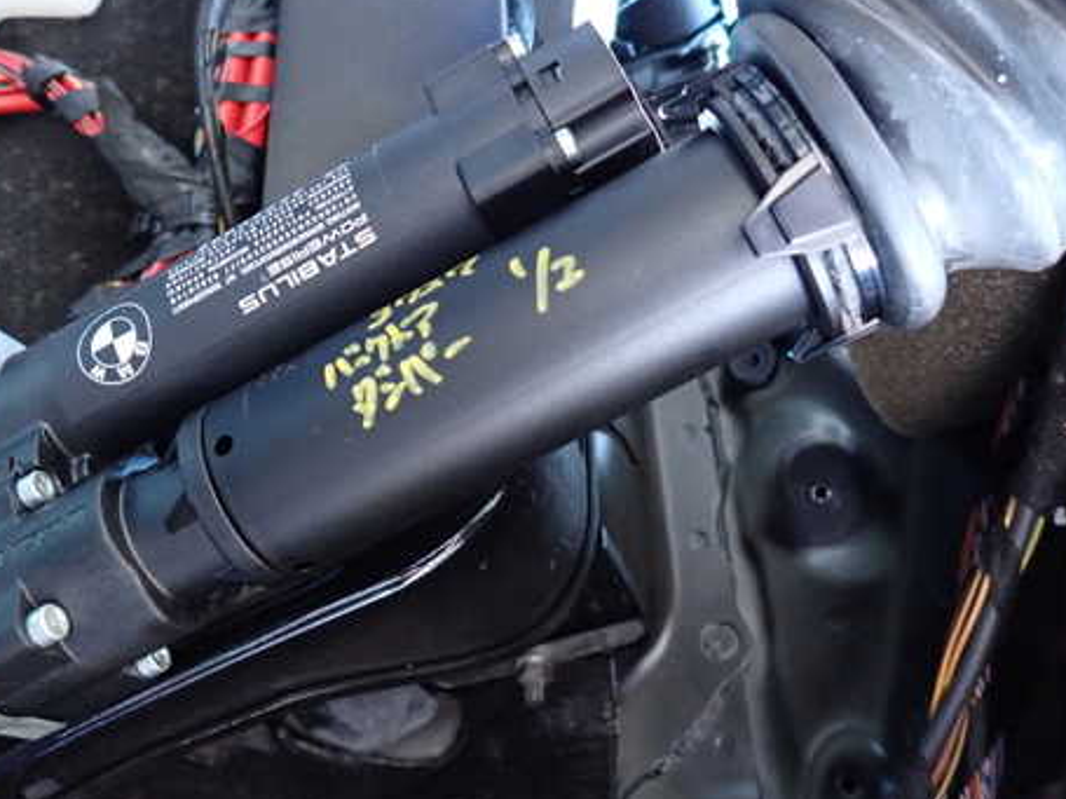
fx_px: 1016
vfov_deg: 42.9
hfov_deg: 55.3
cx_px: 485
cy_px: 366
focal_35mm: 33
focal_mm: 4.5
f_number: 2
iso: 800
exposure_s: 1/30
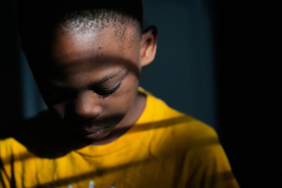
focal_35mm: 70
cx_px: 141
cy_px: 94
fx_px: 548
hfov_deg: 28.8
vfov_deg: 19.5
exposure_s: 1/8000
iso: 6400
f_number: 2.8
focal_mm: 70
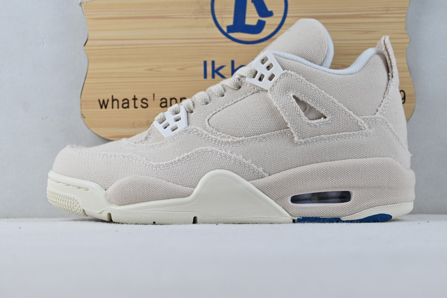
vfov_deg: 24.0
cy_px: 148
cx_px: 225
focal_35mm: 57
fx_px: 702
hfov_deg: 35.3
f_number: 5.3
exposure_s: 1/80
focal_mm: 37
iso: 100
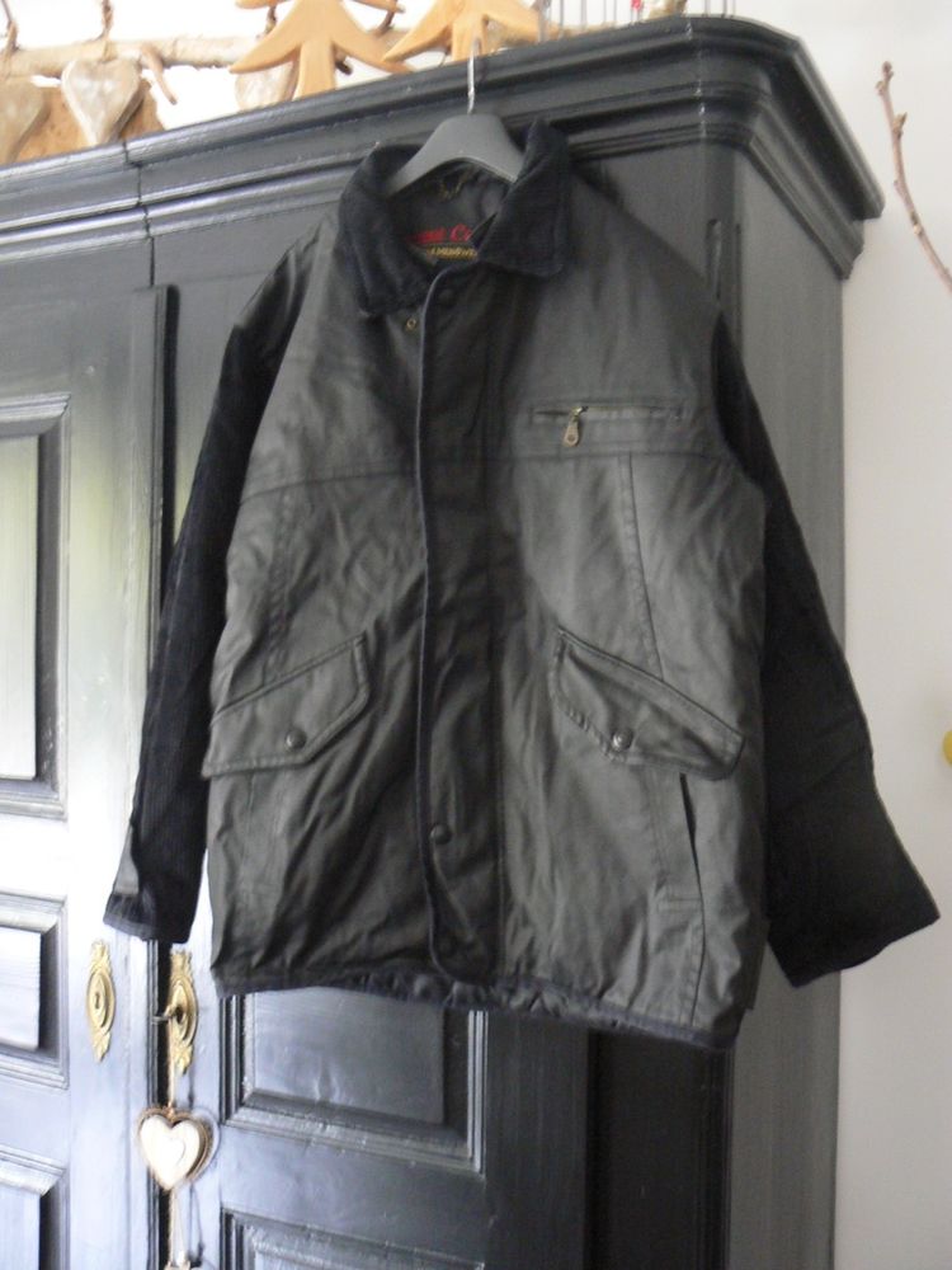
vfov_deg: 51.4
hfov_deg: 39.7
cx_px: 476
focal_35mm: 36
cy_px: 635
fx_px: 1320
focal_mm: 6
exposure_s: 1/4
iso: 200
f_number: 2.8
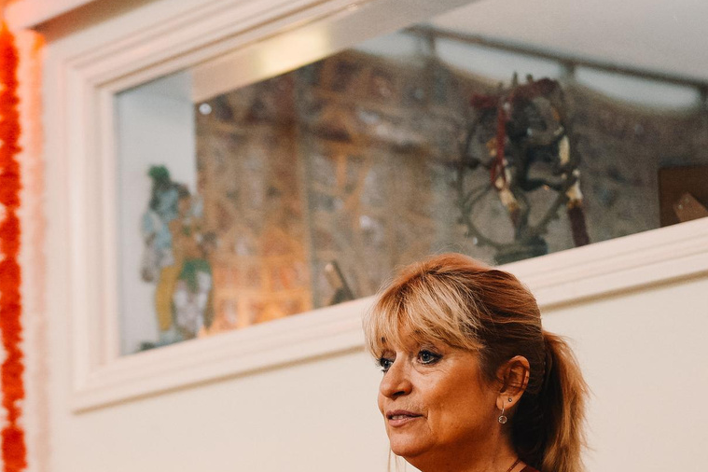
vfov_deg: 11.3
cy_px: 613
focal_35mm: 118
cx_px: 29
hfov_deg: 17.0
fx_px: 2320
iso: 200
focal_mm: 35
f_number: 1.4
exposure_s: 1/80
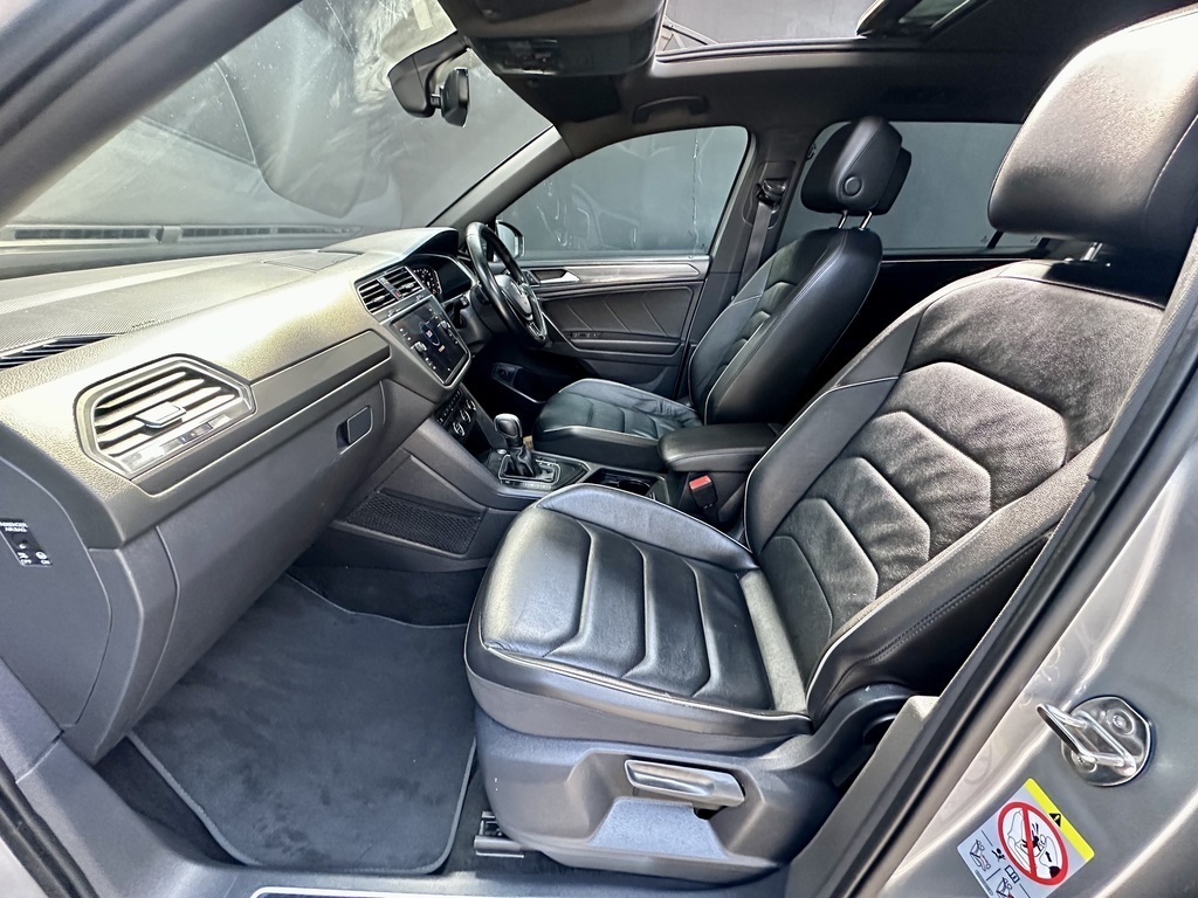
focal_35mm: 14
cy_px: 449
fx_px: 485
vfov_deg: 85.7
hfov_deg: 102.1
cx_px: 599
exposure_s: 1/60
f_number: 2.2
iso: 1000
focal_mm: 2.22
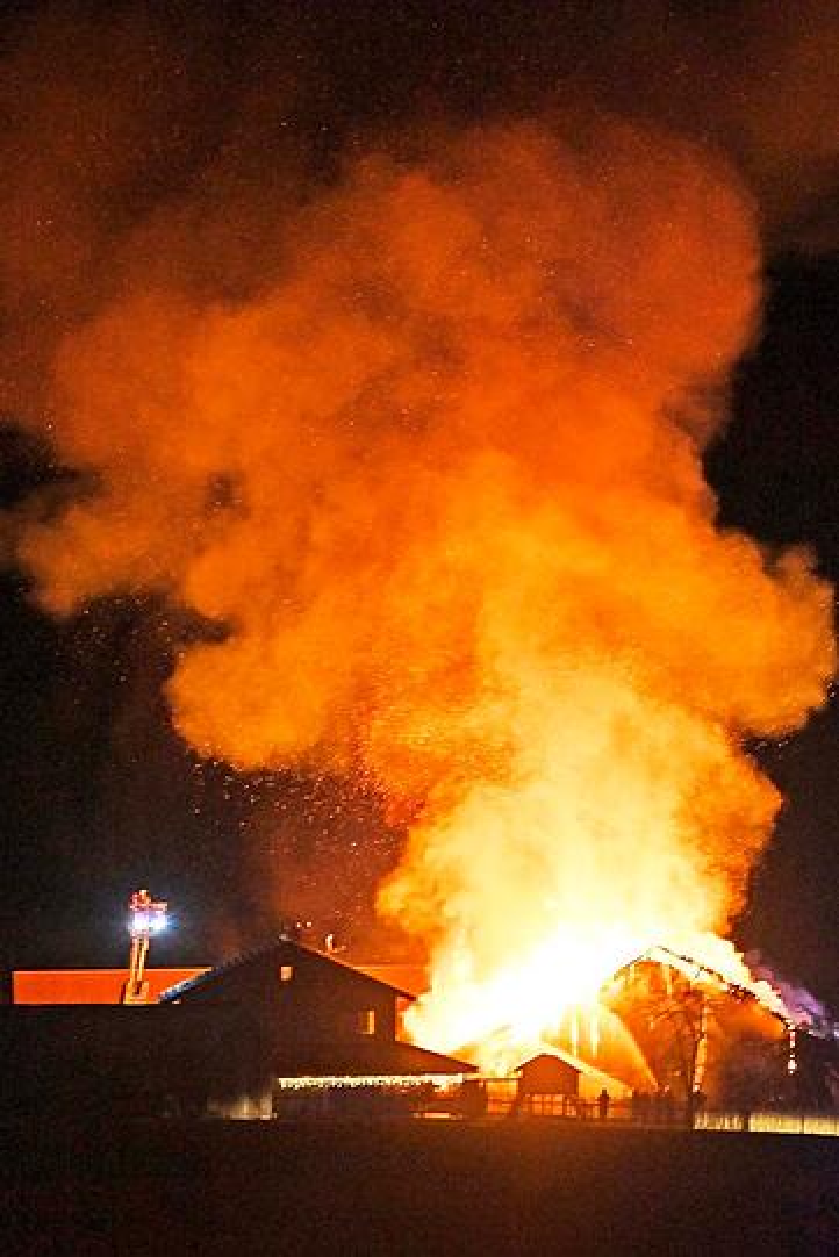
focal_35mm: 105
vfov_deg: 19.5
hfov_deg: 13.0
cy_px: 628
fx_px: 3668
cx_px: 420
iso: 5000
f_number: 5.3
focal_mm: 105
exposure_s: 1/80
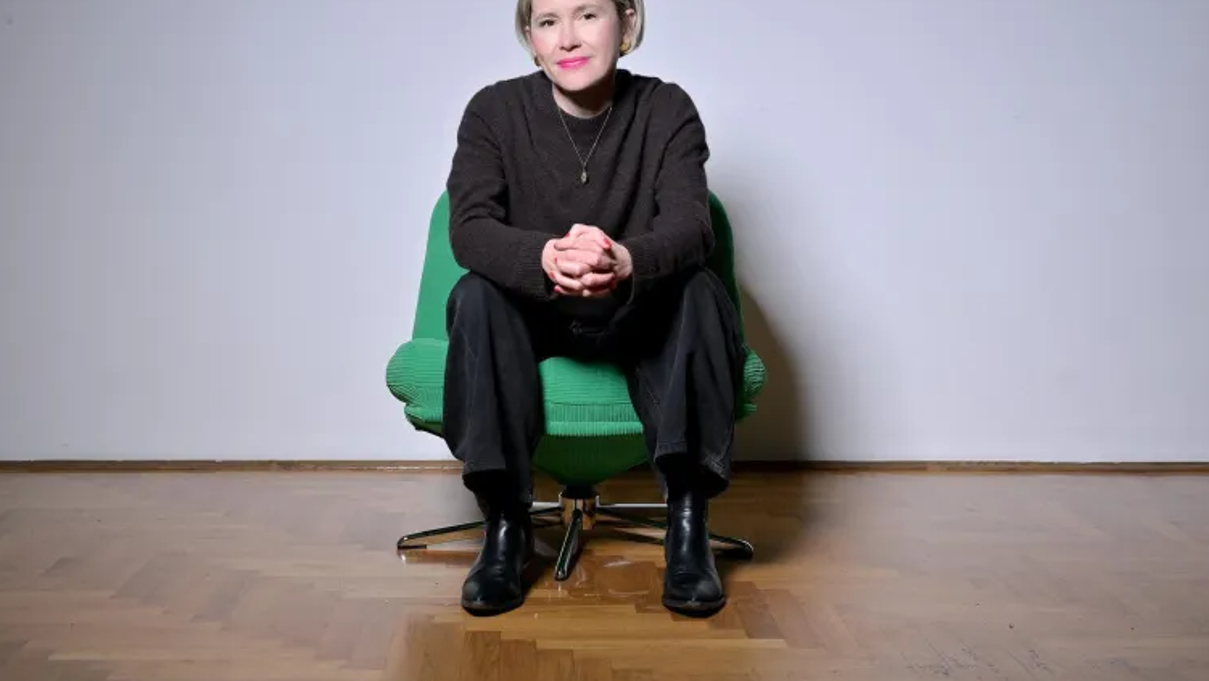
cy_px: 287
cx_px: 609
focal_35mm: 53
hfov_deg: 39.2
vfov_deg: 22.6
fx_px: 1700
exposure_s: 1/160
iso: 200
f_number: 5
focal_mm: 50
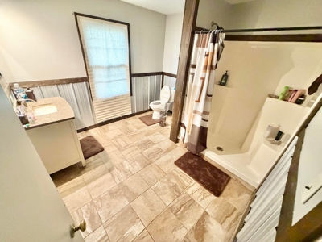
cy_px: 121
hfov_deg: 102.1
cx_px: 161
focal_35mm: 14
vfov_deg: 85.7
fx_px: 130
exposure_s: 1/60
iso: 800
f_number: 2.2
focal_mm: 2.22
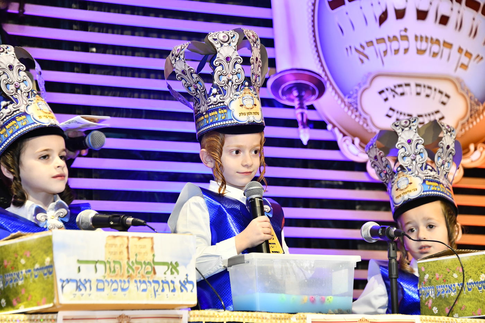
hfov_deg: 14.2
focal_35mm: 145
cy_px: 162
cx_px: 242
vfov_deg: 9.5
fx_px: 1953
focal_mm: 145
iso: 2500
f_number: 5.6
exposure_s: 1/80
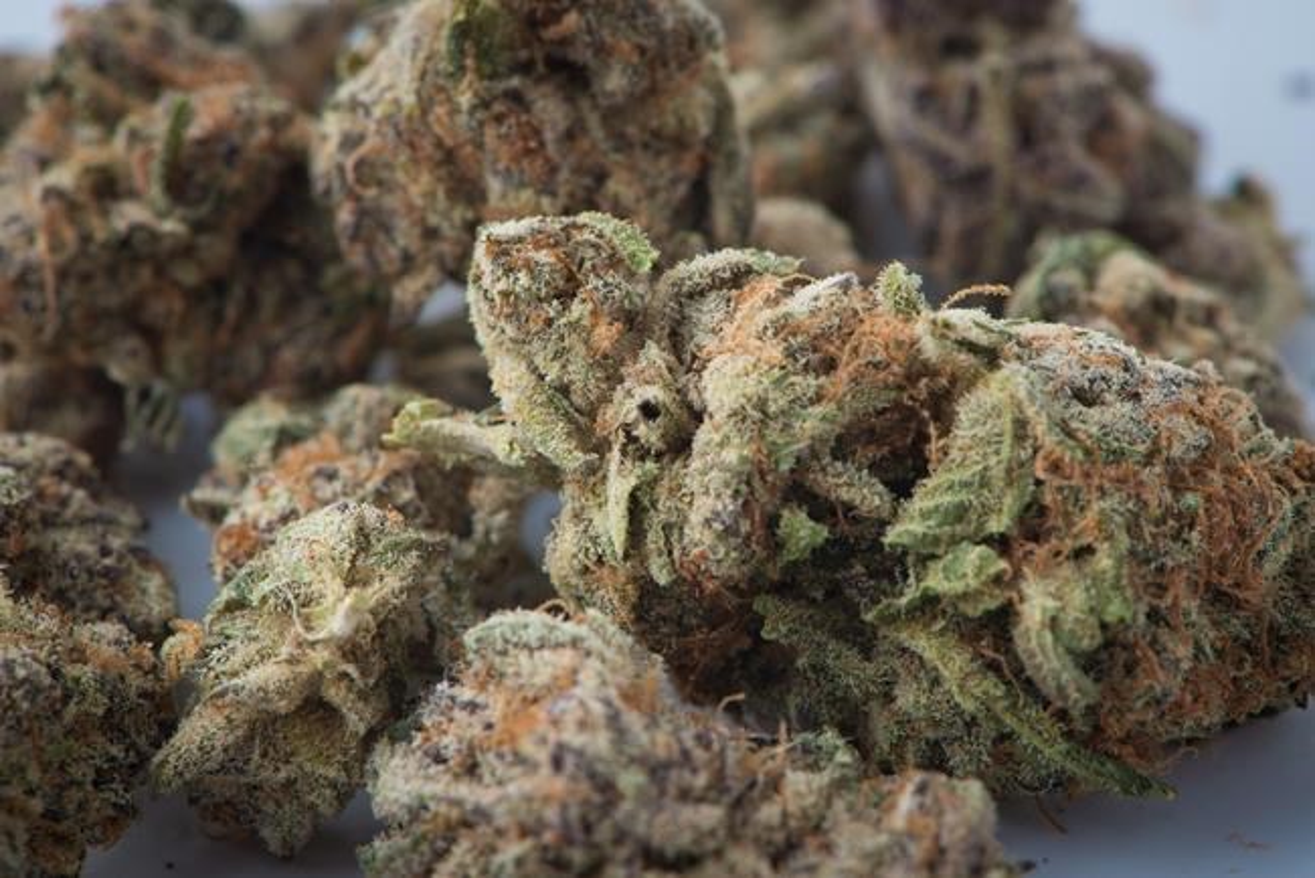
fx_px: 3837
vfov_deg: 13.1
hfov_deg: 19.4
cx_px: 658
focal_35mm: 105
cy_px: 439
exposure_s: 1/160
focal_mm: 105
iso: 400
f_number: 16
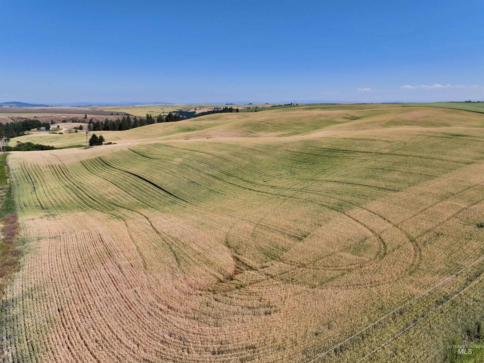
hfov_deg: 71.6
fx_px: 335
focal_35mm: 24
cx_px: 242
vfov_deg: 56.8
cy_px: 182
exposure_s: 1/2000
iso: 100
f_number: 2.8
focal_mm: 12.29
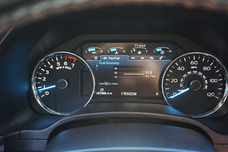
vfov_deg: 36.8
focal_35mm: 36
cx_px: 114
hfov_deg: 53.2
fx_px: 228
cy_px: 76
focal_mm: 24
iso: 1250
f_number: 4.5
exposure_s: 1/60
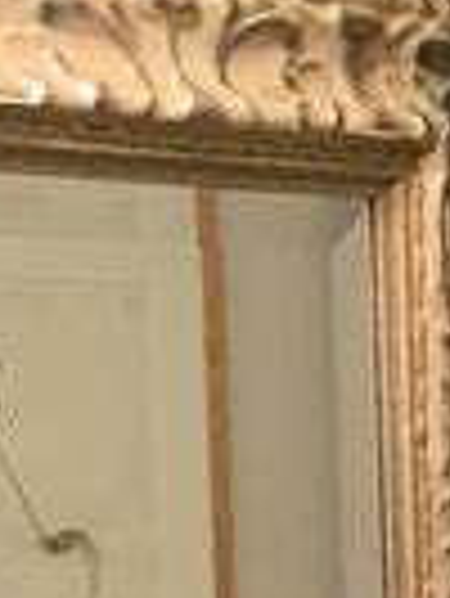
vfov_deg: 13.0
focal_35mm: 125
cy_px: 1304
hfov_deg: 11.2
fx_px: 2163
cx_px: 742
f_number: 1.8
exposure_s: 1/40
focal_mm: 4.25
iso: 250
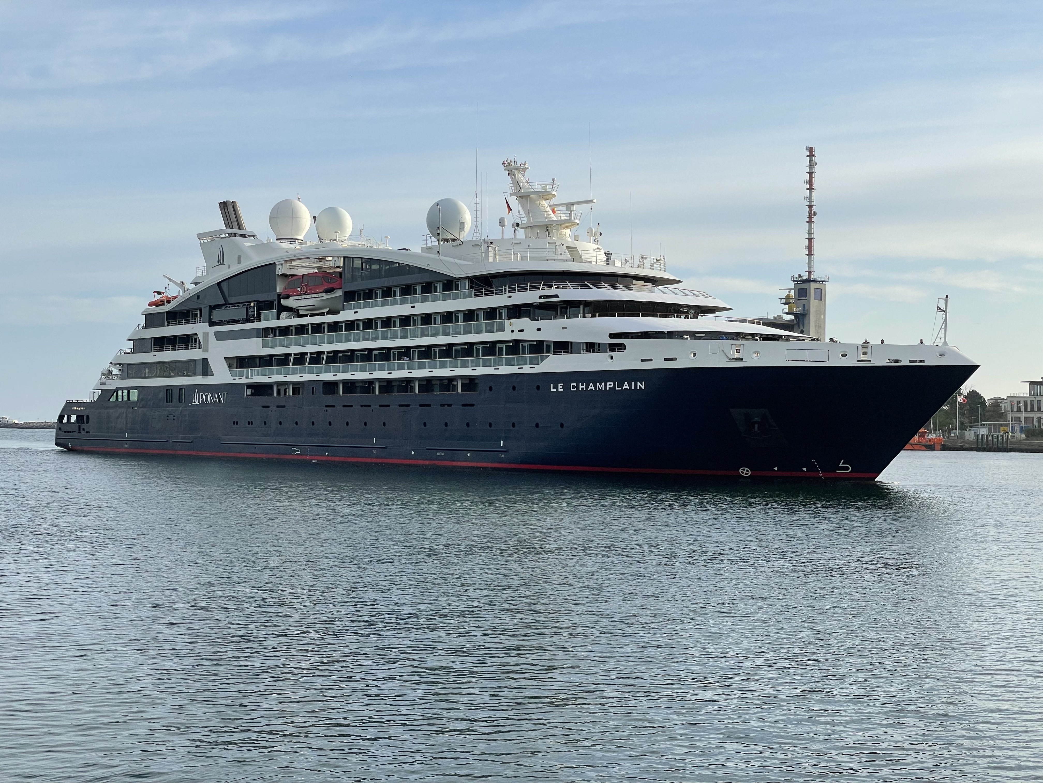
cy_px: 392
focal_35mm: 52
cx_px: 522
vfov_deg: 28.0
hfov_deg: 36.8
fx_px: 1567
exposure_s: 1/1597
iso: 25
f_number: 2
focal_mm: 6
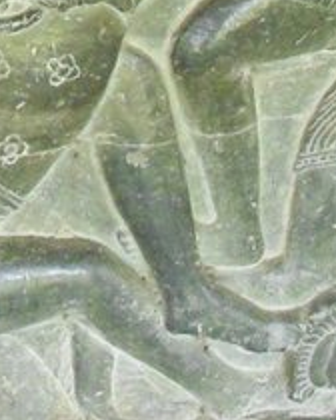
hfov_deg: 10.7
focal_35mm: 141
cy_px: -96
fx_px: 1753
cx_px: -102
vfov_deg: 13.3
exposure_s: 1/100
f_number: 2.8
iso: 400
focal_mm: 6.2
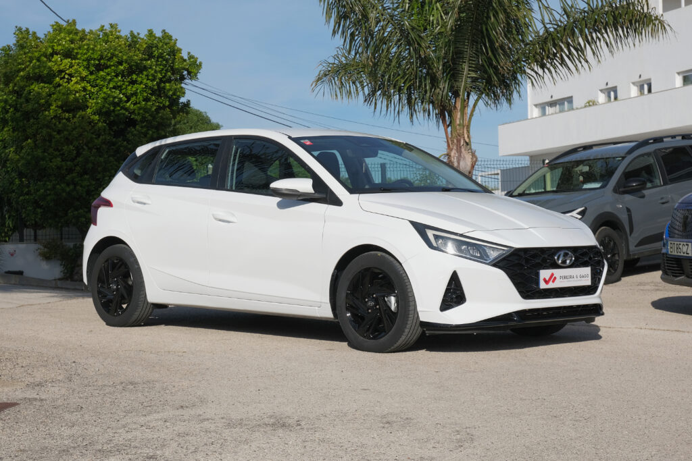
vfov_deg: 20.0
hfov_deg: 29.7
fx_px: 1307
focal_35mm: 68
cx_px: 346
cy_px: 230
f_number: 9
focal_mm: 45
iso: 160
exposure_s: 1/500
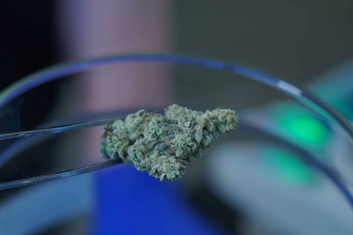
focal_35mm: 78
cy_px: 149
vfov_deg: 17.5
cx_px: 141
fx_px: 762
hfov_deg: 26.0
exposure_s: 1/250
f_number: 2.8
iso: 500
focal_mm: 35
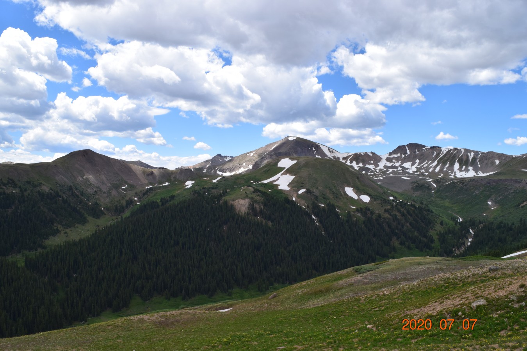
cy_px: 176
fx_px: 483
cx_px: 264
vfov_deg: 40.0
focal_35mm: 33
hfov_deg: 57.2
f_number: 11
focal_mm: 22
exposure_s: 1/400
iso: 400
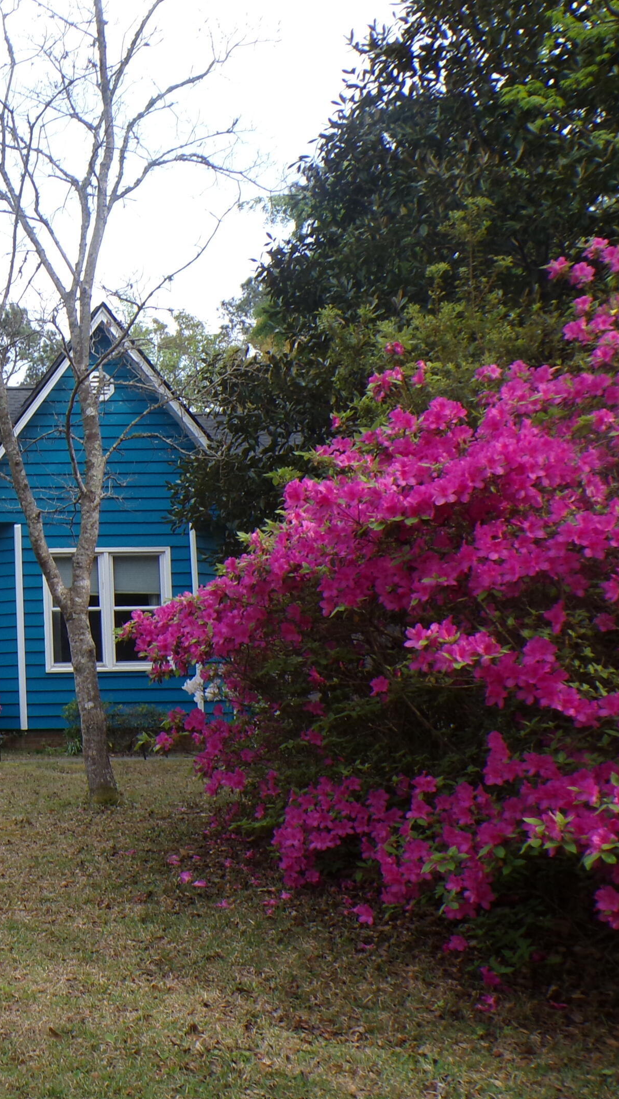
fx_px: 1429
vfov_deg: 42.1
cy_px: 542
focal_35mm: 49
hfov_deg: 22.5
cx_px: -124
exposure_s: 1/170
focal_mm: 5.8
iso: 100
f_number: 4.8
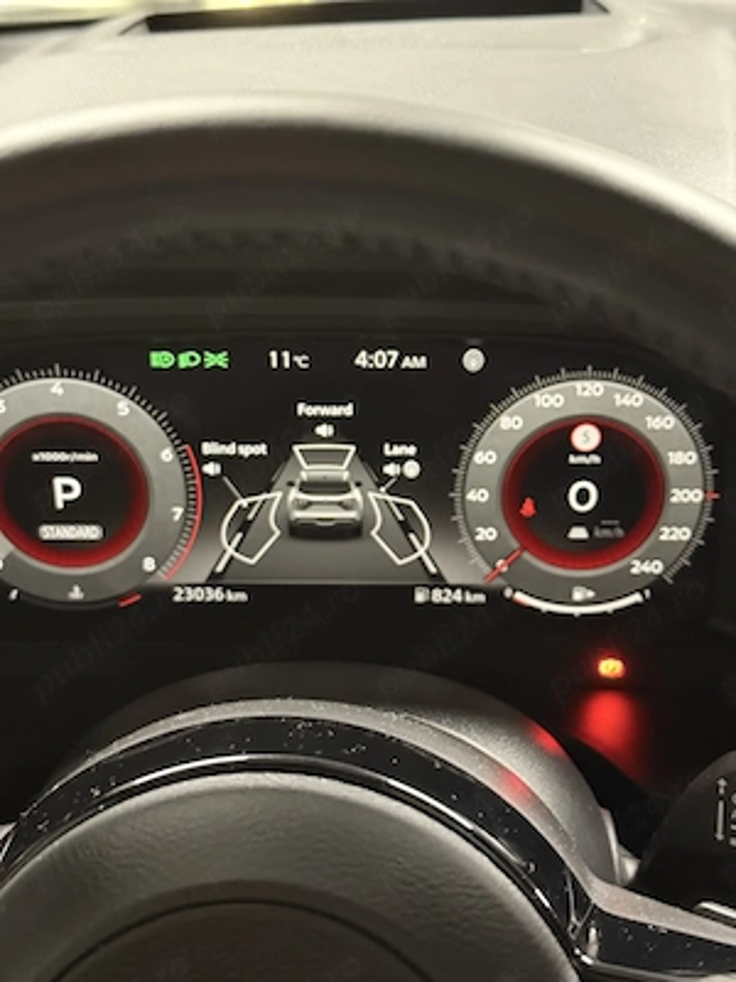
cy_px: 491
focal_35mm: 48
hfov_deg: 30.3
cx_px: 368
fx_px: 1361
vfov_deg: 39.7
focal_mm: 6.76
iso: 800
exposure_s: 1/20
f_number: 1.78
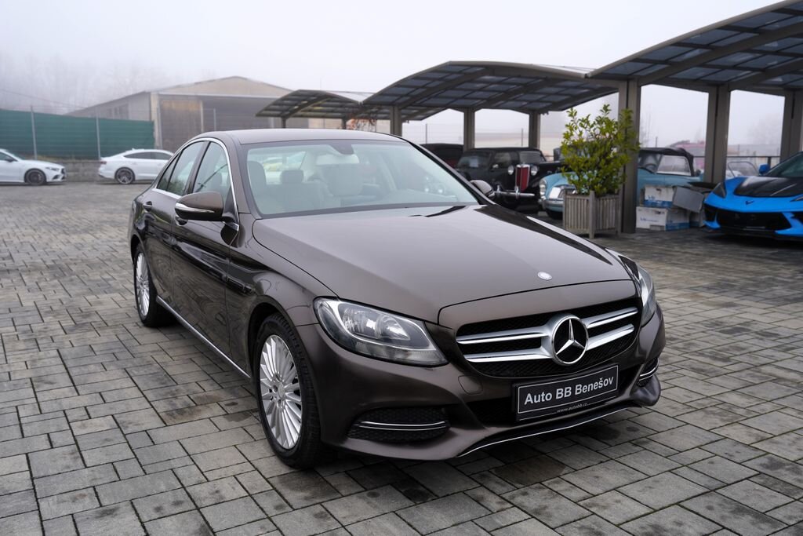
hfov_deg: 57.2
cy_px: 268
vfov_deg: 40.0
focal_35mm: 33
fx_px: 736
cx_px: 402
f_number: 4.5
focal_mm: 33
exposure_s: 1/100
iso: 100
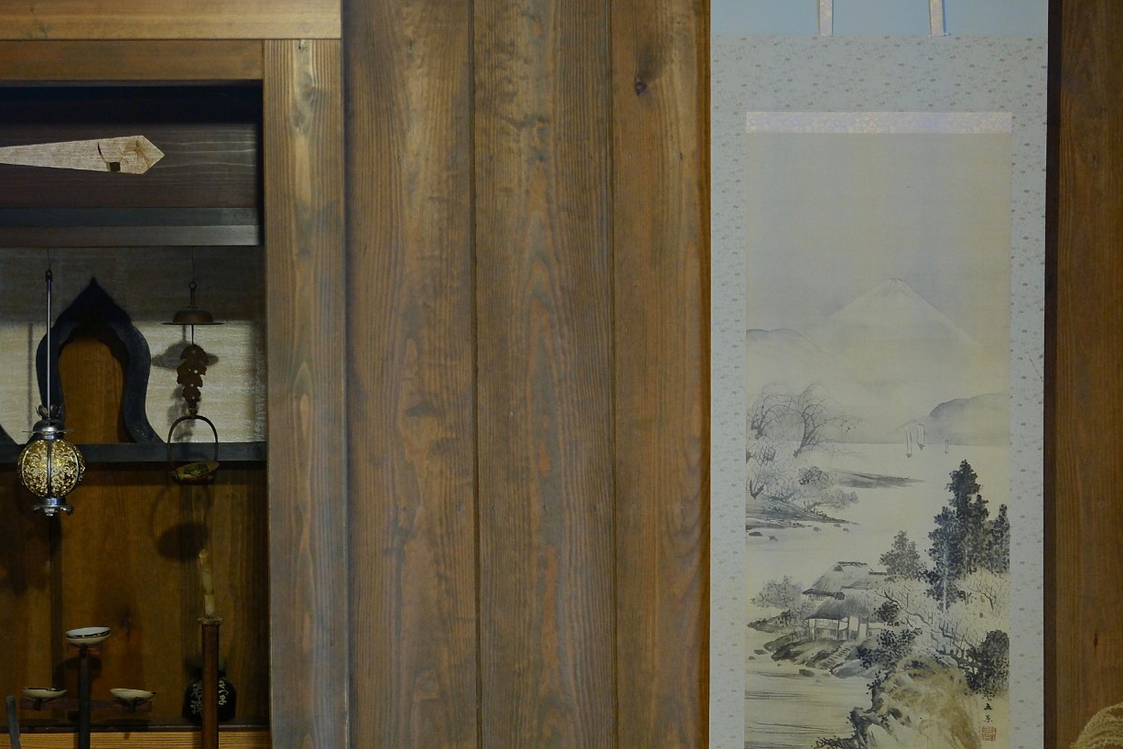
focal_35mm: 105
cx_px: 530
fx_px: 3275
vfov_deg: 13.0
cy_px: 467
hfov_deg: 19.5
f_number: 1.4
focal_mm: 33
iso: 800
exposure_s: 1/56
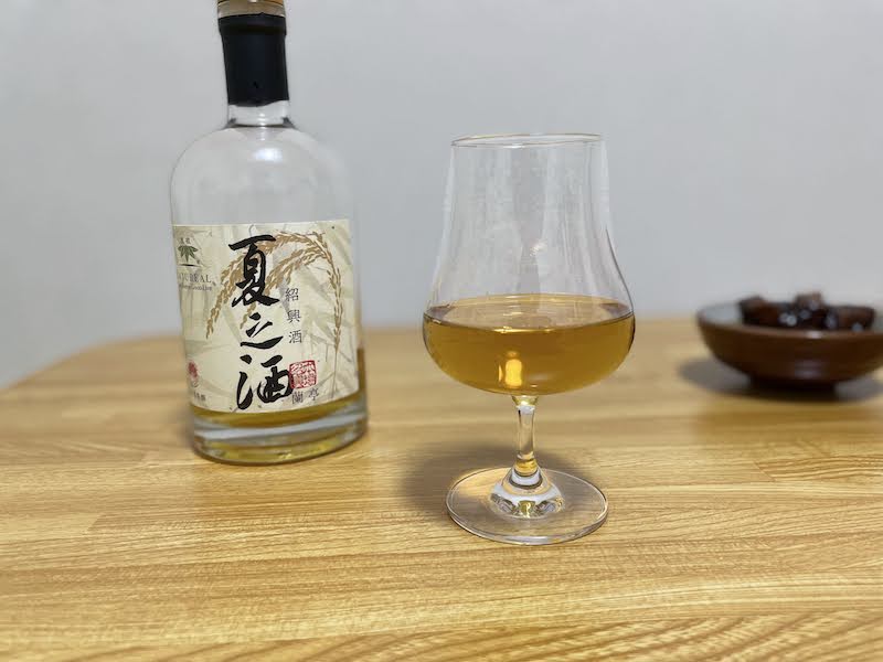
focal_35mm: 26
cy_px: 331
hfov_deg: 67.3
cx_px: 442
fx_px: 663
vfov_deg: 53.1
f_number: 1.6
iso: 80
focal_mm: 4.2
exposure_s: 1/50
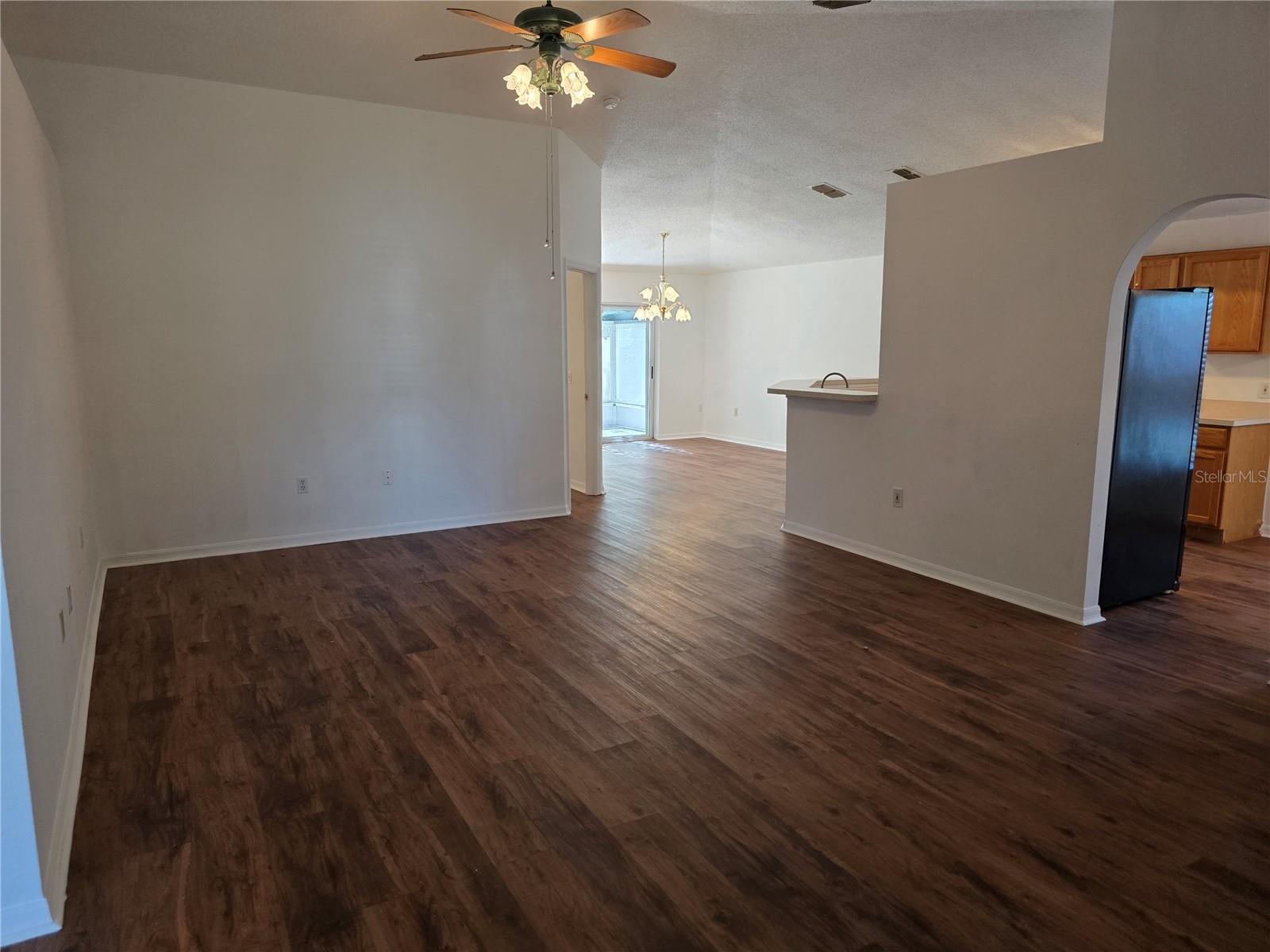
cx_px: 635
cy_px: 476
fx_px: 844
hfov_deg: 73.9
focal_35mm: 23
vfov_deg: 58.9
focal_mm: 6.3
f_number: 1.7
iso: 320
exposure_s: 1/120
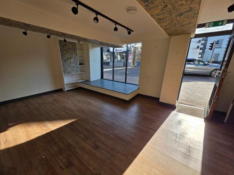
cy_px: 88
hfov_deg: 106.2
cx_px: 117
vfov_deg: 89.9
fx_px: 88
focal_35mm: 13
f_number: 1.9
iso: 40
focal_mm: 2.2
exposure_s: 1/655
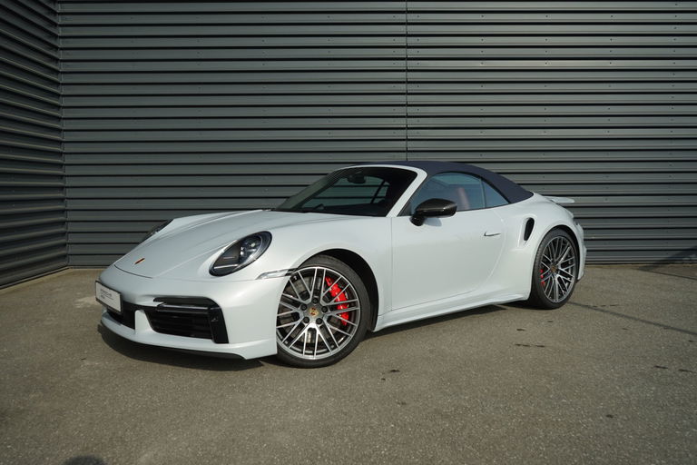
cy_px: 232
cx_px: 348
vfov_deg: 46.4
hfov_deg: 65.5
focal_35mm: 28
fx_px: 542
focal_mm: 28
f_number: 5.6
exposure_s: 1/320
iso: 100
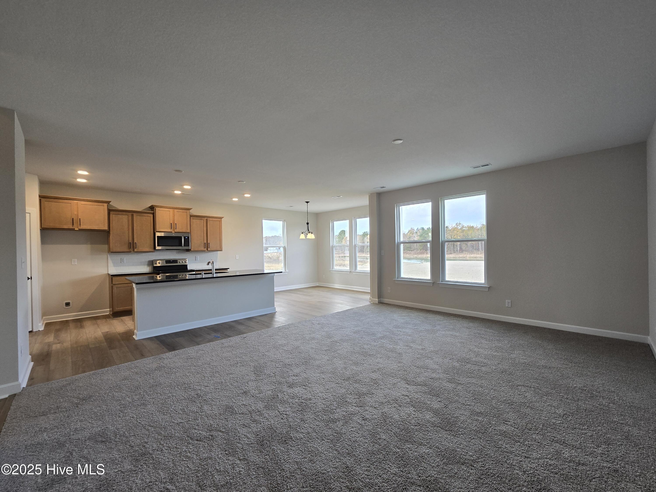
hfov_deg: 106.2
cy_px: 246
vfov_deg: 89.9
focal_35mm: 13
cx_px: 328
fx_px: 246
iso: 64
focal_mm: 2.2
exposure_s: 1/60
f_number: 2.2
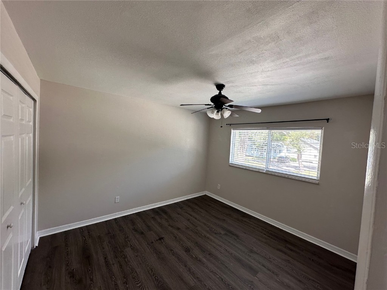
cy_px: 145
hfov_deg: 102.1
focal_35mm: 14
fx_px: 157
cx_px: 194
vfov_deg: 85.7
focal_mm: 2.22
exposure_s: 1/99
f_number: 2.2
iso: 64
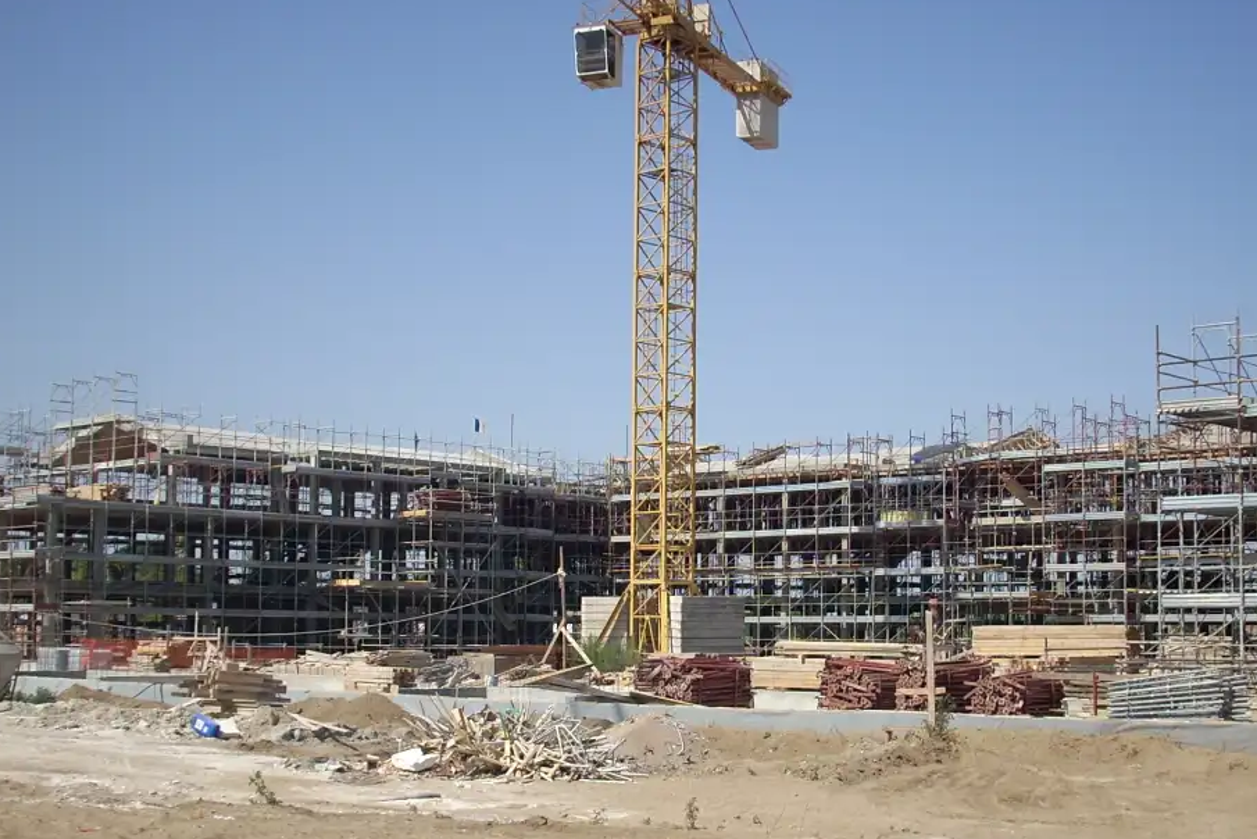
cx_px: 671
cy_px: 500
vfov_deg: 26.5
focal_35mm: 51
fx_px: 1781
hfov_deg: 38.9
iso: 64
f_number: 5.6
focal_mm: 6.2
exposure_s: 1/338
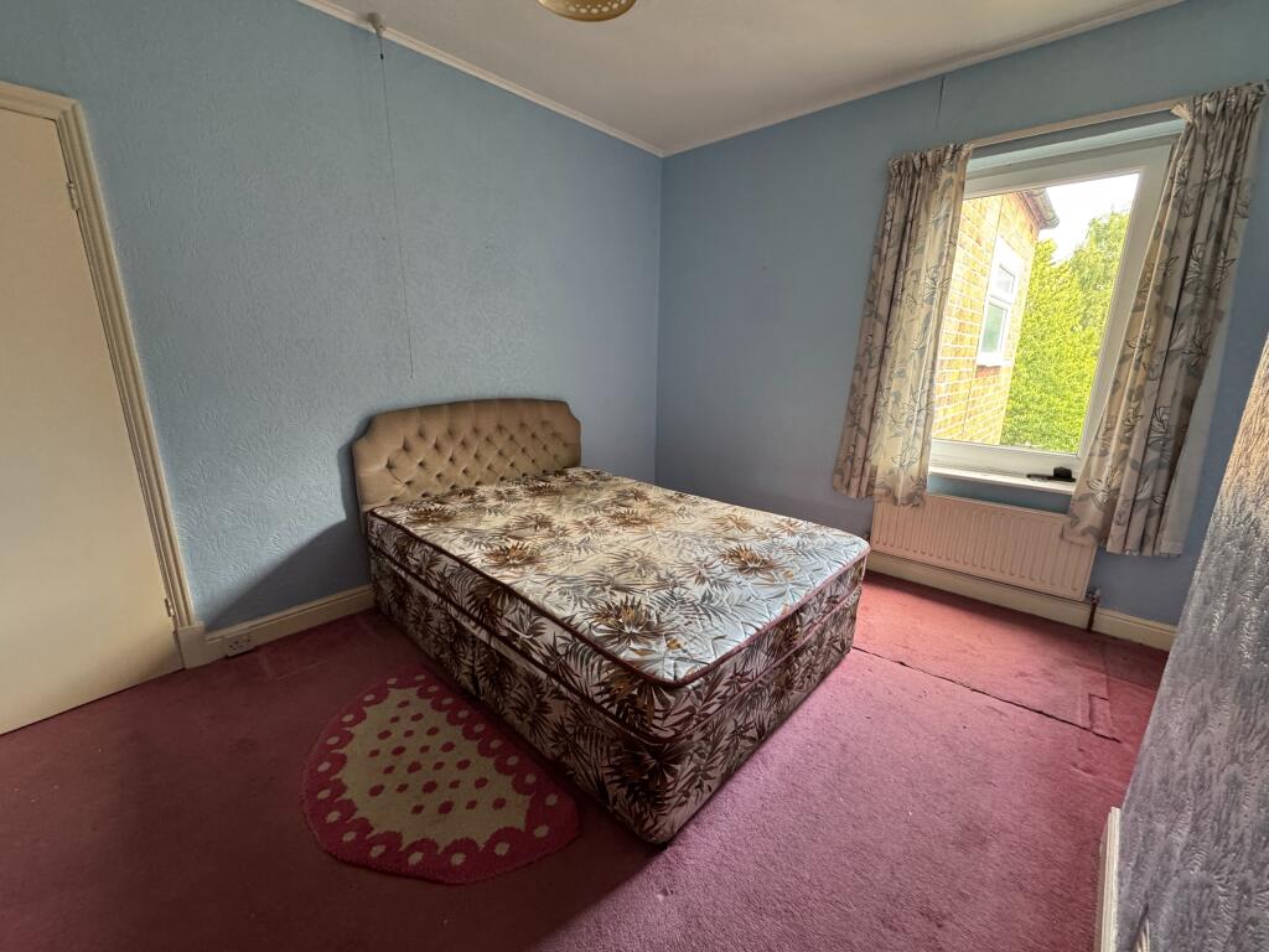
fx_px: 513
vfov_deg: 85.7
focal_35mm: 14
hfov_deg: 102.1
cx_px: 634
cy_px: 476
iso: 320
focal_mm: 2.22
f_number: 2.2
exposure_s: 1/87
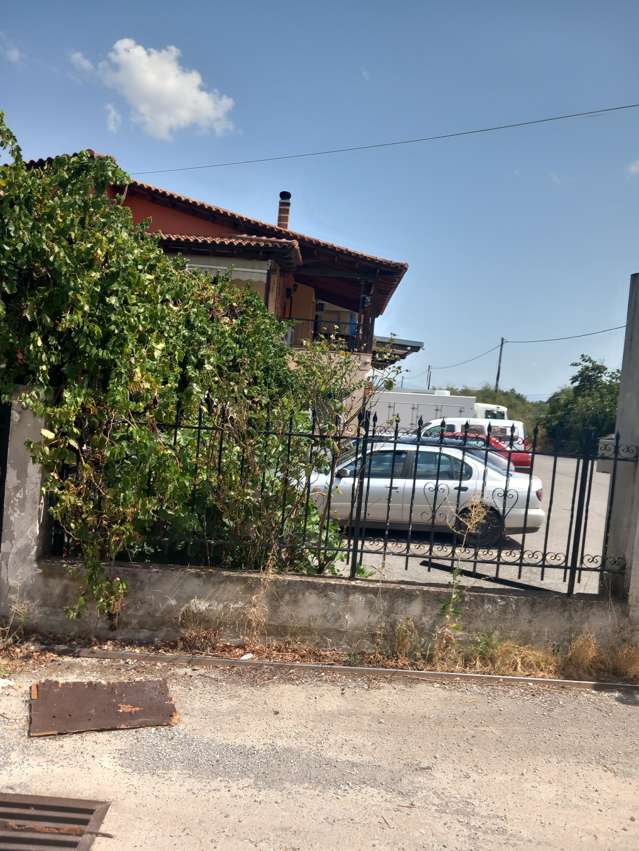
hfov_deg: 51.4
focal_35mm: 27
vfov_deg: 65.3
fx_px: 665
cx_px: 320
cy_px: 426
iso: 20
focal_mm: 4
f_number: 1.8
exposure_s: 1/455
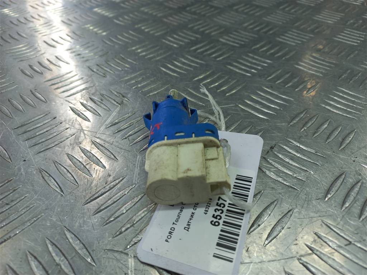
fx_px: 265
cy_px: 138
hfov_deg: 69.4
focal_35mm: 25
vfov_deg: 54.9
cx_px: 184
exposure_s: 1/50
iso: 40
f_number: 1.8
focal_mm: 4.6
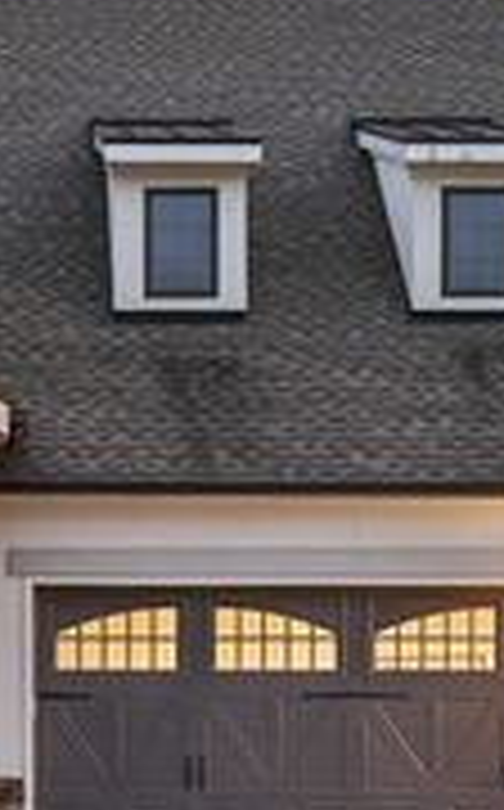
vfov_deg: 17.5
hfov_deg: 10.9
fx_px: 2624
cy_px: 389
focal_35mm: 119
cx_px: 32
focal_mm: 42
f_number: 7.1
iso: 160
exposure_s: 1/2
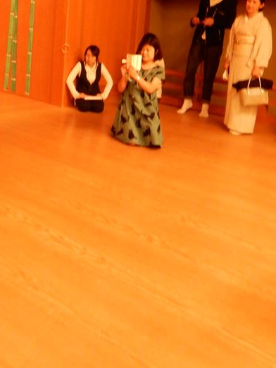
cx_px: 8
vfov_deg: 37.8
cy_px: 87
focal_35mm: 49
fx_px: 520
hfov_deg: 28.1
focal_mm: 4.5
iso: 400
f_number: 3.7
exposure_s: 1/13
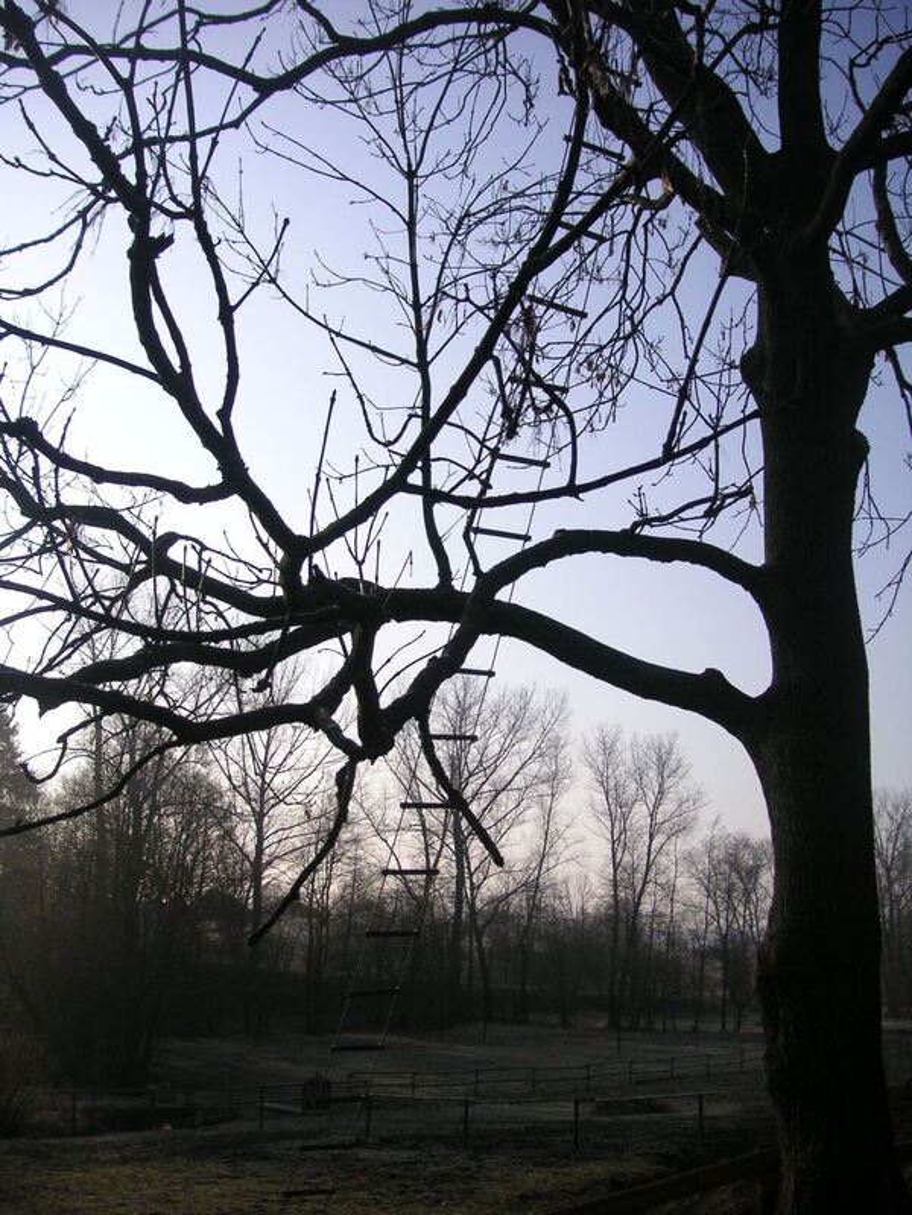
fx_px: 1300
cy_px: 608
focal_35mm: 37
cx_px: 456
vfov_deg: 50.1
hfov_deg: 38.7
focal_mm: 6.1
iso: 50
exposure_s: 1/250
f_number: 6.7
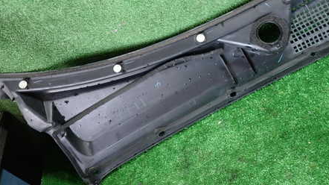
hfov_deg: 53.8
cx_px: 138
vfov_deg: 31.3
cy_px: 43
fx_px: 323
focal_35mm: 37
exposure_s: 1/30
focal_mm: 4.5
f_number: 2
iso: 250
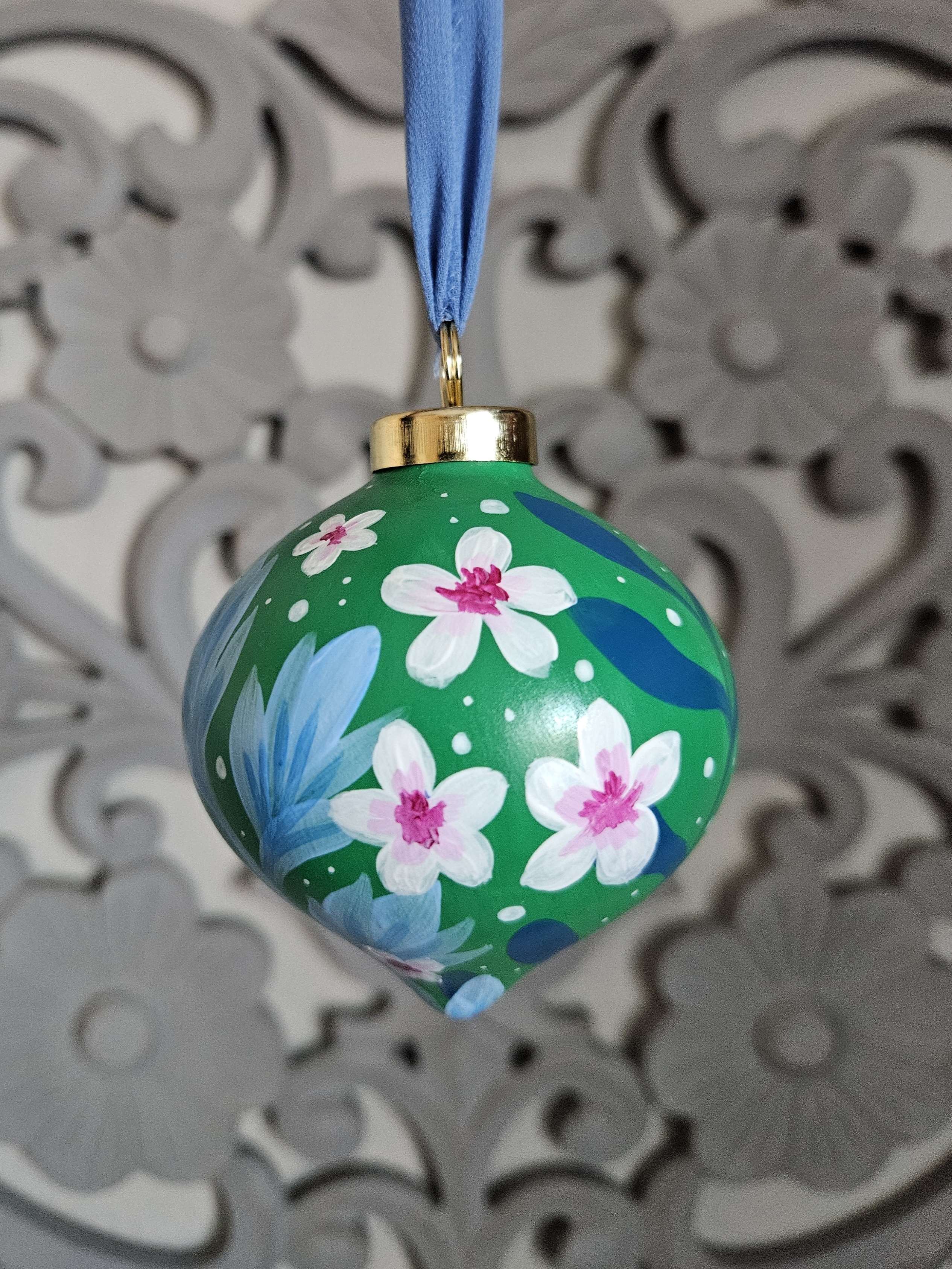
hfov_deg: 58.9
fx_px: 843
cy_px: 634
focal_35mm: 23
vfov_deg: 73.9
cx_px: 476
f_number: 1.8
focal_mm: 5.4
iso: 800
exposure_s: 1/60.2
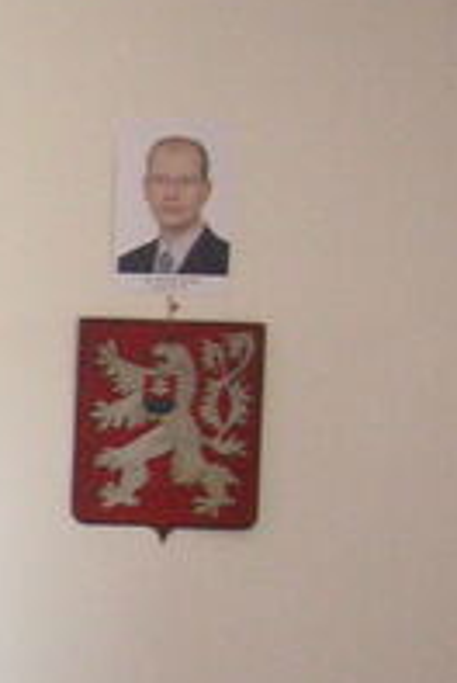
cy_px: 548
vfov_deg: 13.1
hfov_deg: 8.1
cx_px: -640
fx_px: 2960
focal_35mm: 156
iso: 125
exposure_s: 1/45
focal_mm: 6.1
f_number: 2.8
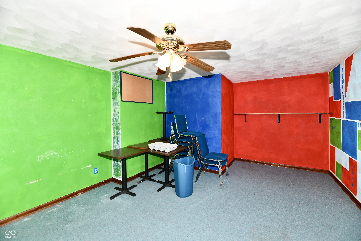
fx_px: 140
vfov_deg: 81.2
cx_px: 180
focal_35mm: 14
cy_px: 120
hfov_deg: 104.3
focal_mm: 14
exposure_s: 1/60
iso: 640
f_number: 6.3
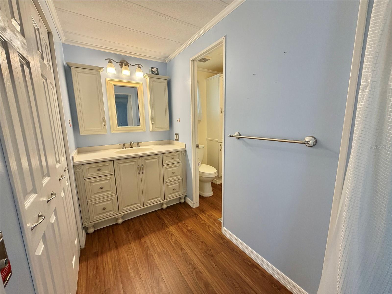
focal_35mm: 14
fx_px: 159
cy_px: 147
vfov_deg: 85.7
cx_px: 196
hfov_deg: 102.1
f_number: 2.2
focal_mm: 2.22
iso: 160
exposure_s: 1/60
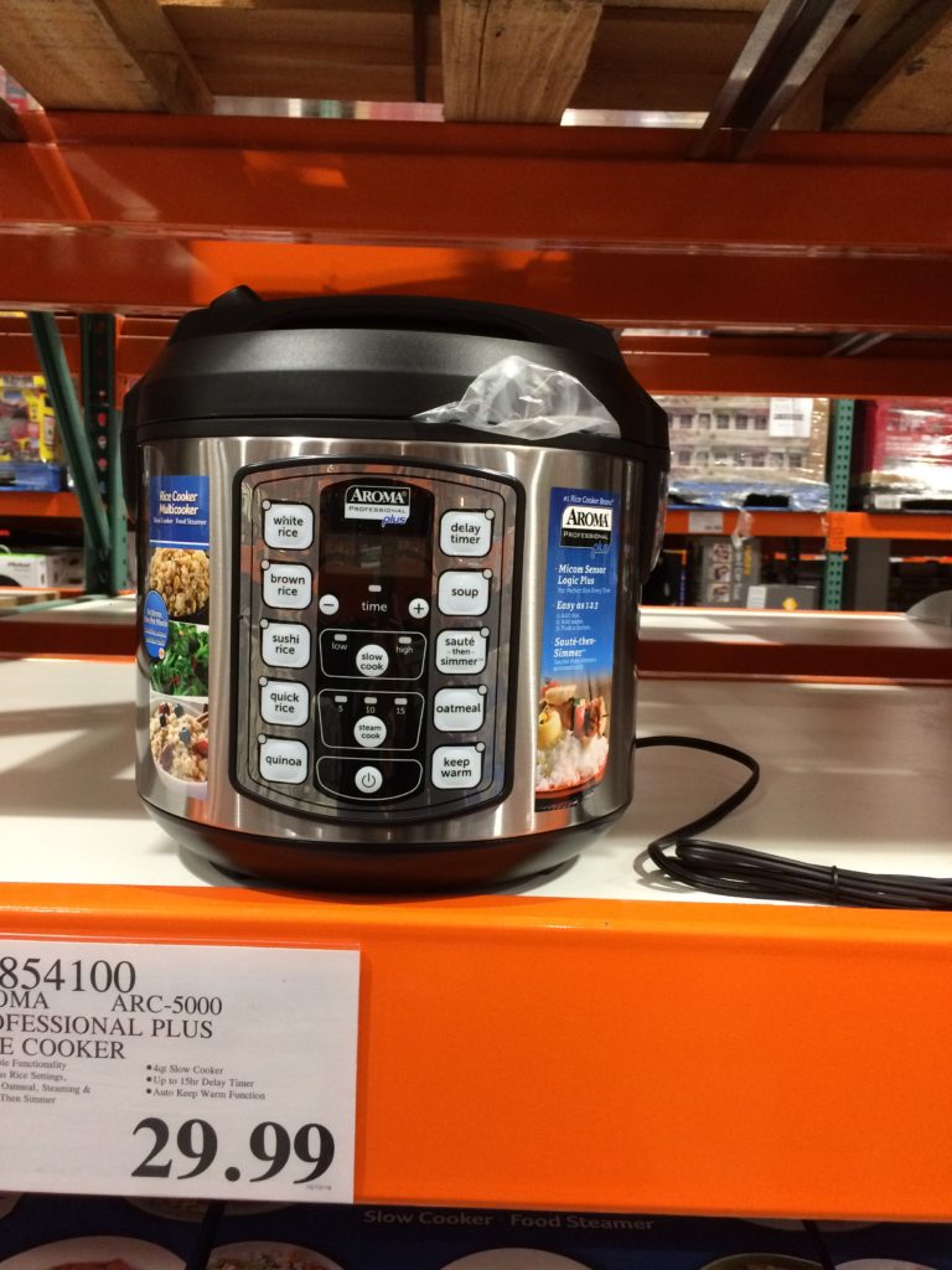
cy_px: 635
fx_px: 1063
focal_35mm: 29
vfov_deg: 61.7
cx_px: 476
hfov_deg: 48.2
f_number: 2.2
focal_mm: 4.15
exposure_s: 1/30
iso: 200
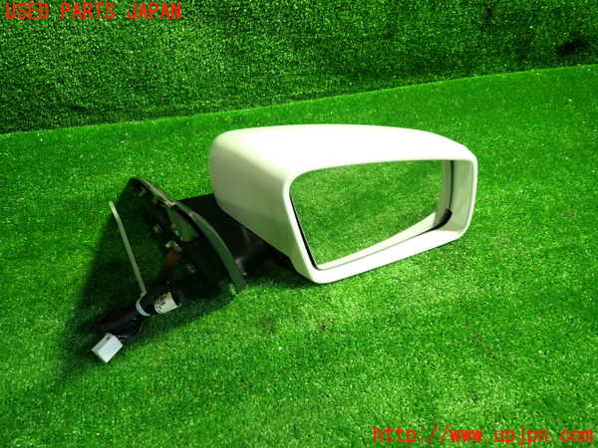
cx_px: 299
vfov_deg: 54.9
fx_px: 432
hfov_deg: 69.4
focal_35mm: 25
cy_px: 224
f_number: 2
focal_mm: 4.5
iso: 200
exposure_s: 1/30
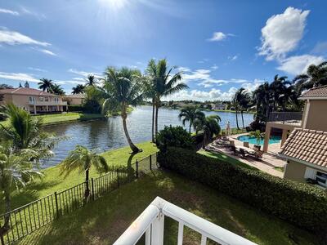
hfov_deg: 102.1
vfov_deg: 85.7
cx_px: 164
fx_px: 132
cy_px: 122
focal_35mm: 14
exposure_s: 1/2976
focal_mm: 2.22
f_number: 2.2
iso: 50
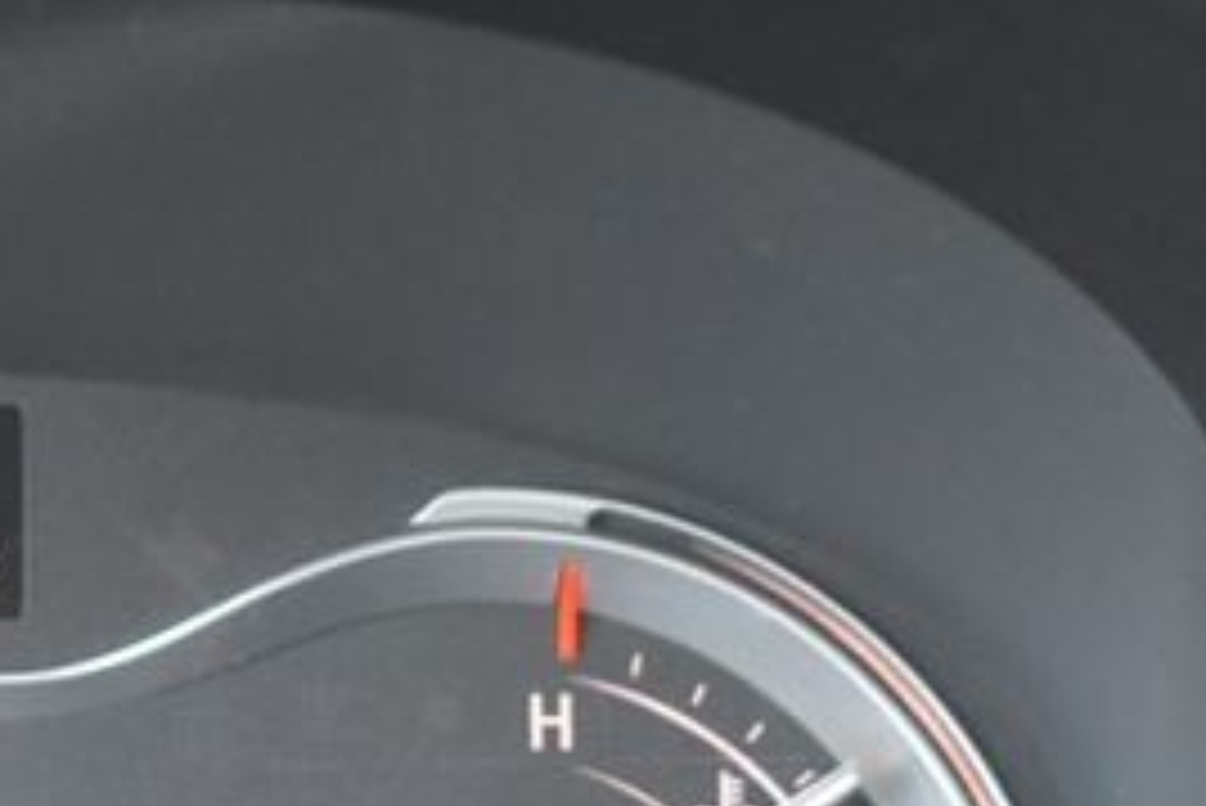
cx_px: 230
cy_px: 705
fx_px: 4196
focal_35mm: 125
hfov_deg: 16.2
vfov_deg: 10.9
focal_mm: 35
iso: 3200
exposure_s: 1/125
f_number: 4.5
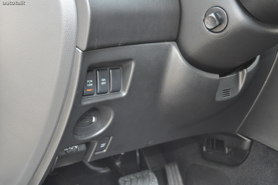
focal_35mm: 48
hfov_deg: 41.2
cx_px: 139
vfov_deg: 28.0
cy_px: 92
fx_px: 370
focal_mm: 32
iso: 800
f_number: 4.8
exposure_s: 1/60
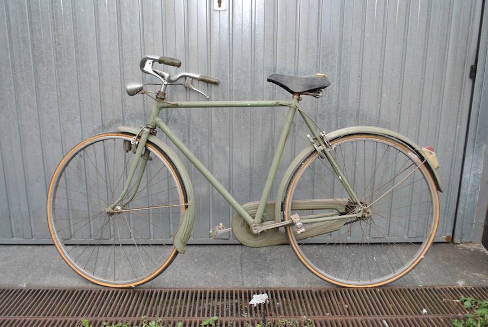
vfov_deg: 37.0
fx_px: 488
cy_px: 164
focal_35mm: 36
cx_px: 244
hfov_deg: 53.1
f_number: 5
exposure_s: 1/100
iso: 200
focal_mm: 24
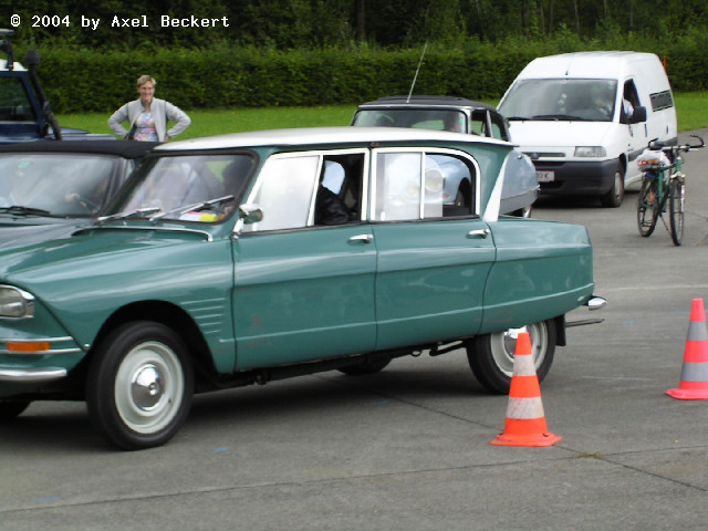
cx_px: 354
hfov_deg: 18.2
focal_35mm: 108
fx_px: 2209
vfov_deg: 13.7
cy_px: 266
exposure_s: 1/194
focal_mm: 16.8
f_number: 4.9
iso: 50
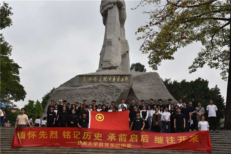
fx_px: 244
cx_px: 116
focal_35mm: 38
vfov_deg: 35.1
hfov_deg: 50.7
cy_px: 77
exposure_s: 1/200
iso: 100
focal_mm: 38
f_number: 9.5
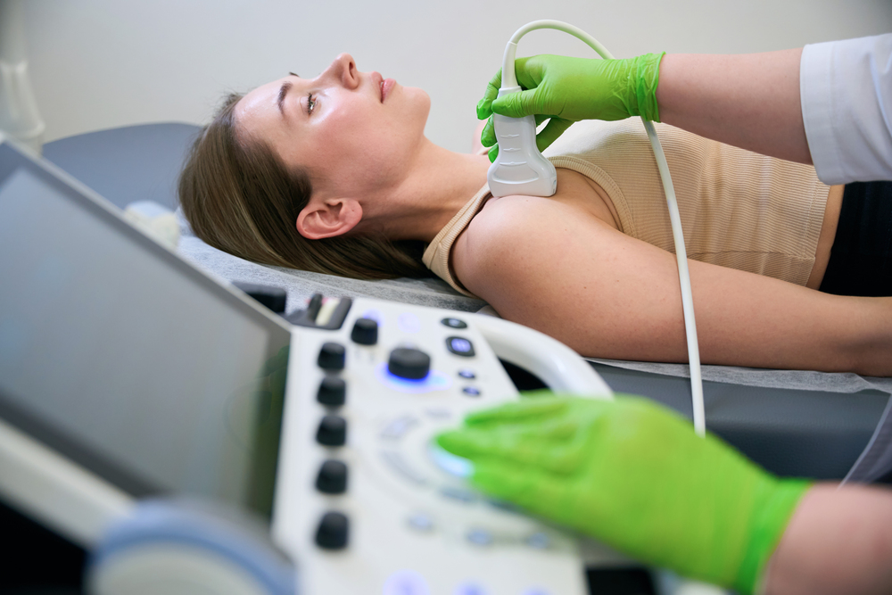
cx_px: 446
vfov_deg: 29.6
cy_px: 298
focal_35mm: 45
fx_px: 1125
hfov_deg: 43.3
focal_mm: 45.4
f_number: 2.8
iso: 800
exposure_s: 1/250
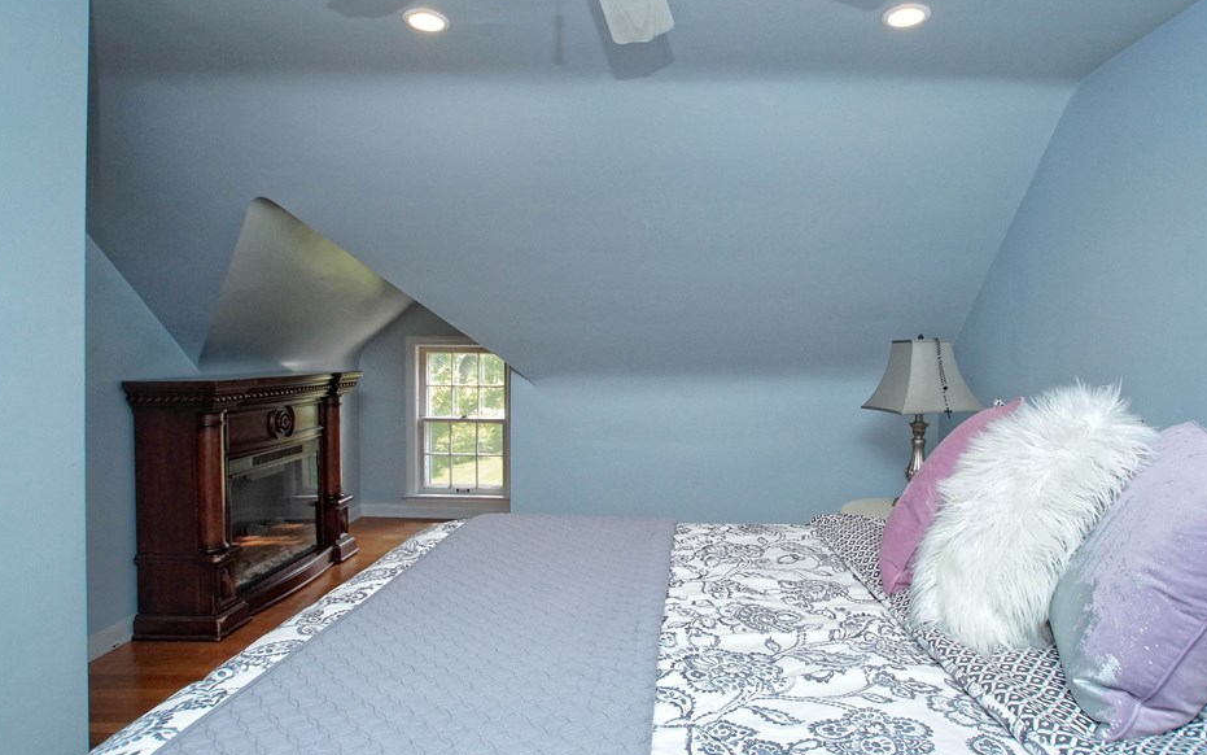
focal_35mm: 20
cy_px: 355
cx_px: 653
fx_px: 645
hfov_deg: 86.0
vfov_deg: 60.6
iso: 800
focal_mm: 11
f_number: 4.5
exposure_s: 1/160
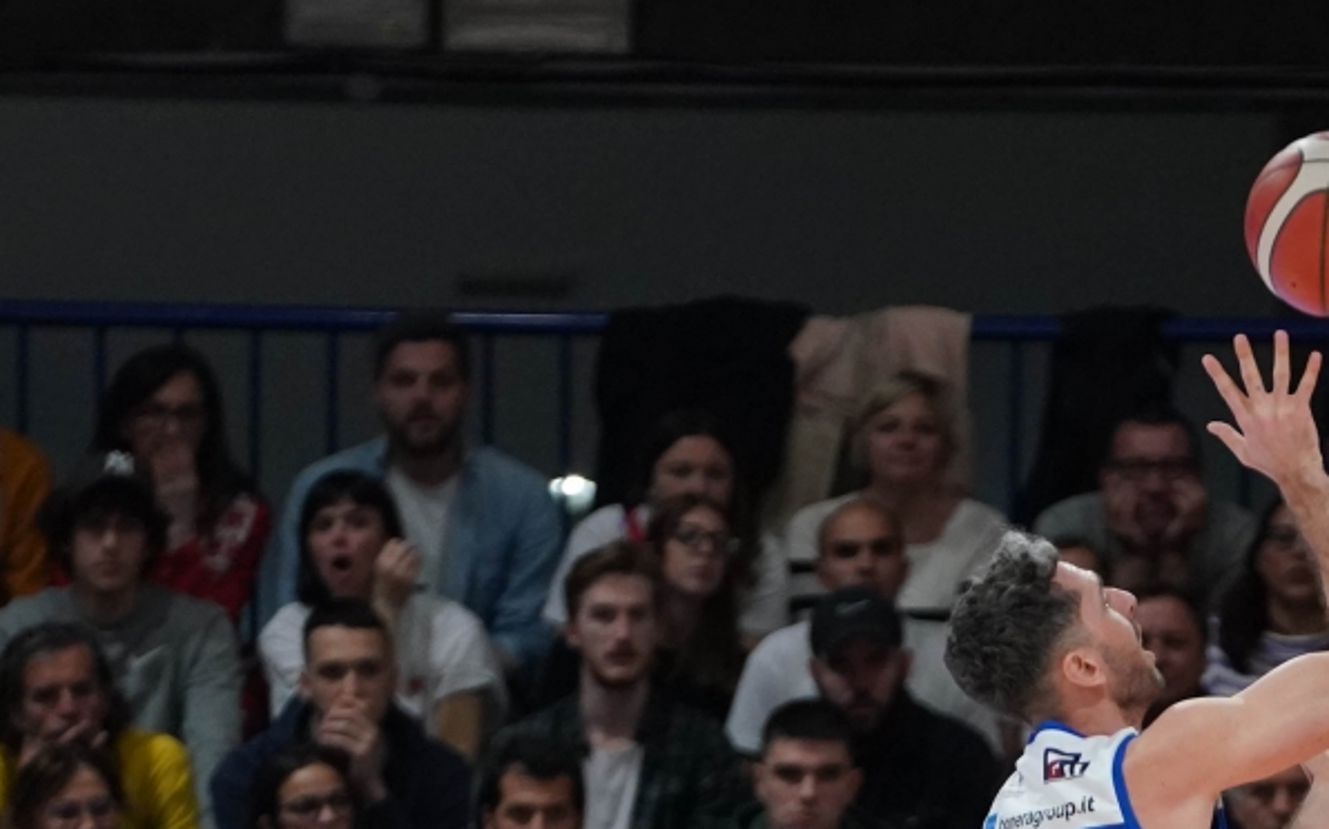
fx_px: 22303
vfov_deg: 2.1
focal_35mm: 616
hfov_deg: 3.4
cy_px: 1116
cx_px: 1293
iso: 3200
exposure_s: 1/1250
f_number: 3.5
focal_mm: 200
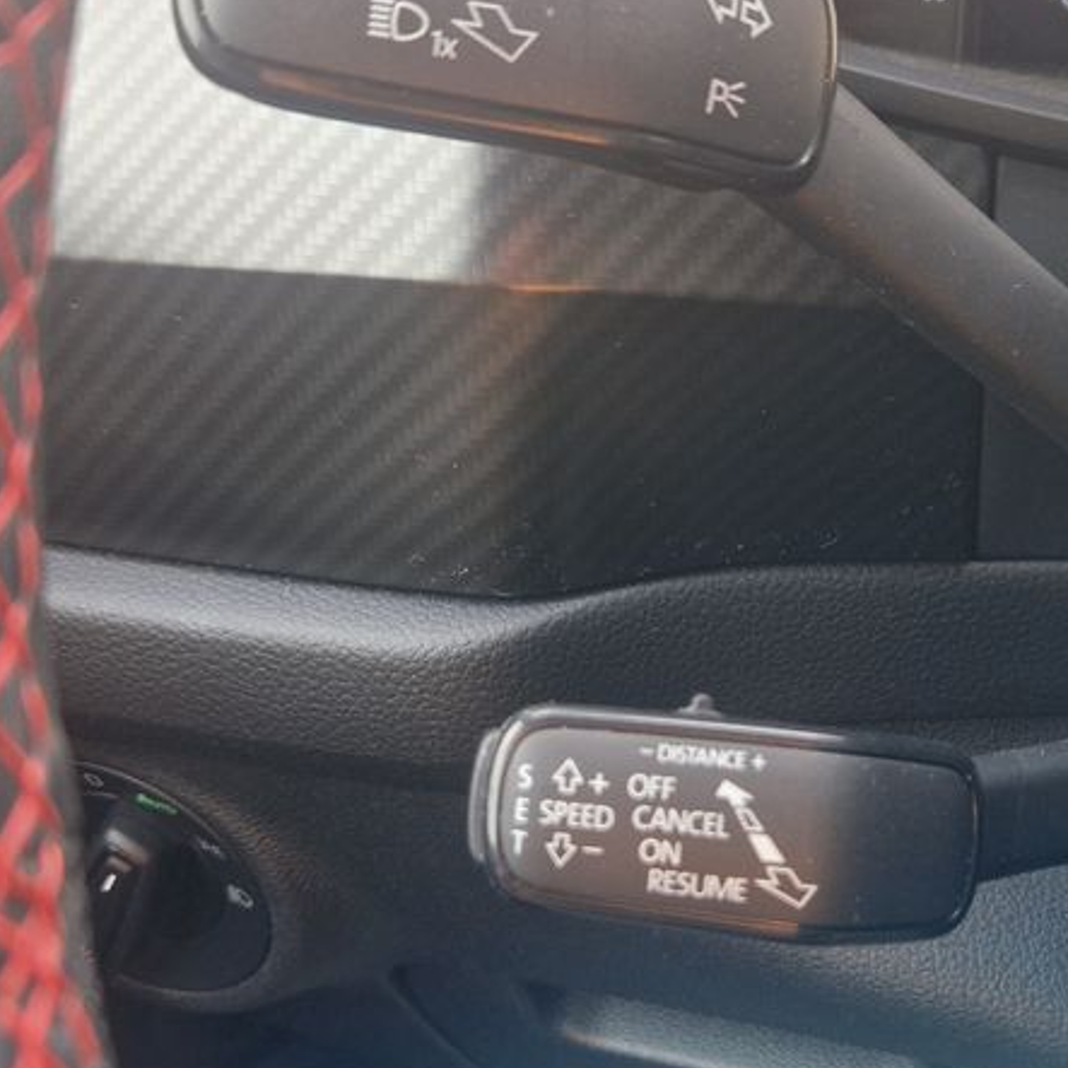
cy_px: 487
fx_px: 1641
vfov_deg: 36.0
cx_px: 567
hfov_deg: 36.0
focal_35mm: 47
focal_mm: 5.4
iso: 160
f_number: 1.8
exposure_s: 1/180
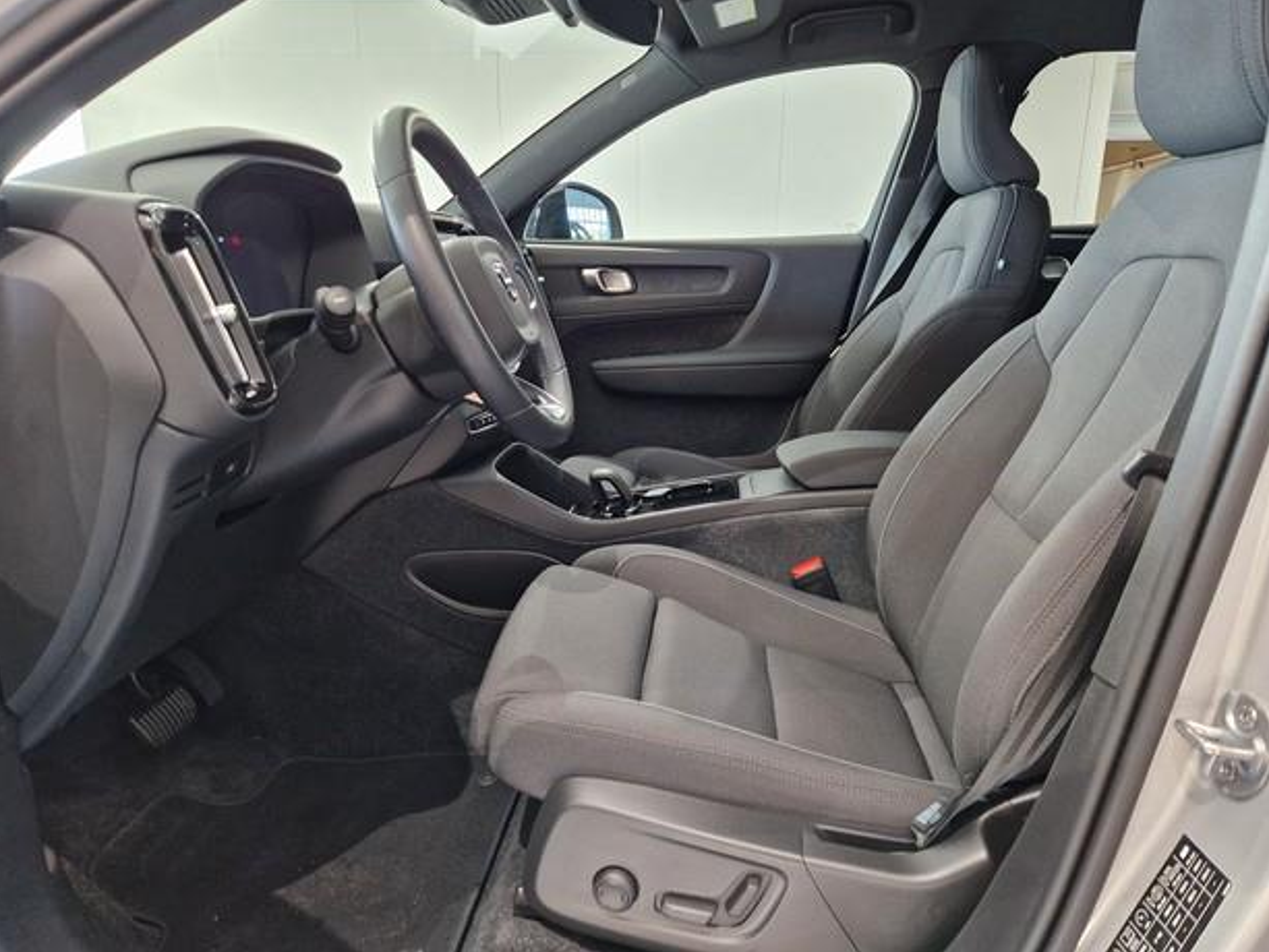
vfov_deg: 56.8
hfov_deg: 71.6
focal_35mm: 24
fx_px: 880
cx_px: 646
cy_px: 490
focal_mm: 5.4
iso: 320
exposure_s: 1/100
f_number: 1.8
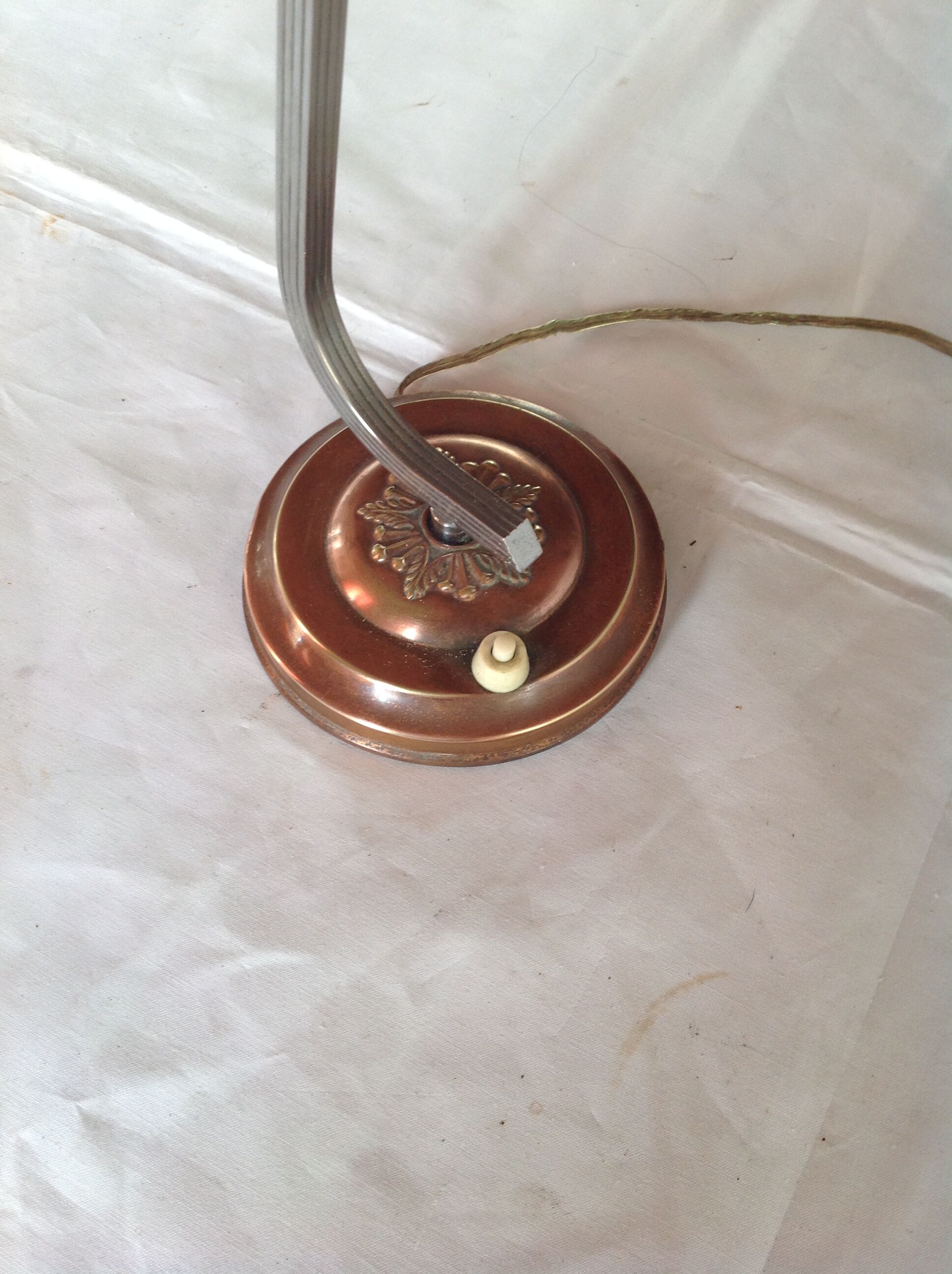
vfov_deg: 52.7
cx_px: 476
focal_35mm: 35
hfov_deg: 40.6
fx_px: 1287
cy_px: 637
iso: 64
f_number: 2.4
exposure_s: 1/40
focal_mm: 4.28
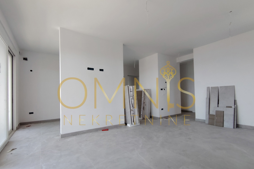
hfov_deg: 90.0
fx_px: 127
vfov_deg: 67.2
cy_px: 93
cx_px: 126
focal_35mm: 18
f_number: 2.2
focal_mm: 1.43
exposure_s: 1/119
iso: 100
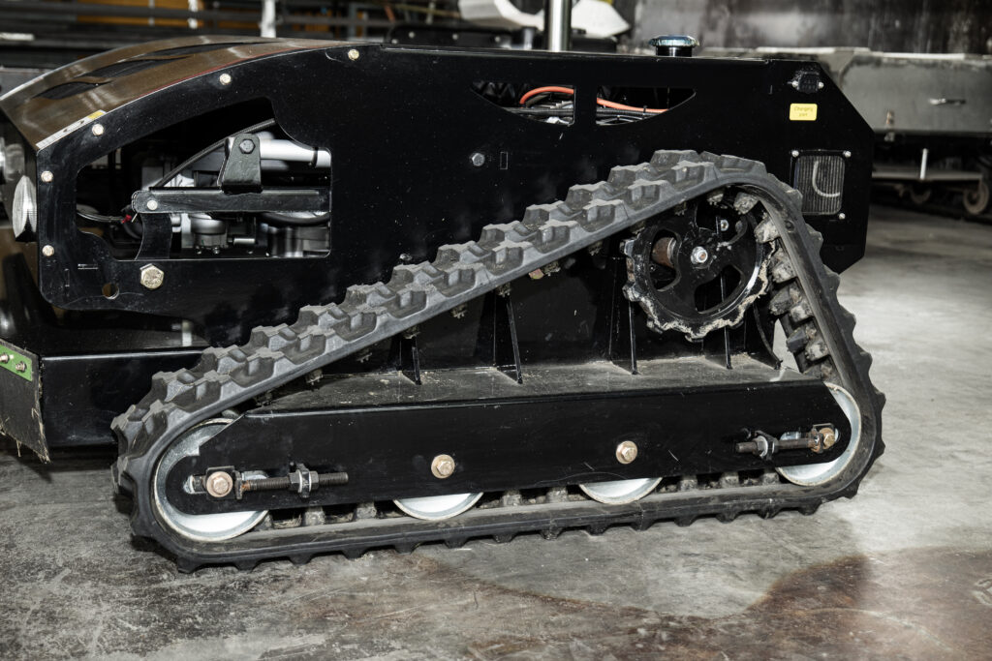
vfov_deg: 27.0
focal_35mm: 50
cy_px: 330
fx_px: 1378
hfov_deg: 39.6
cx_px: 496
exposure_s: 1/60
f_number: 5.6
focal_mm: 50
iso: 400
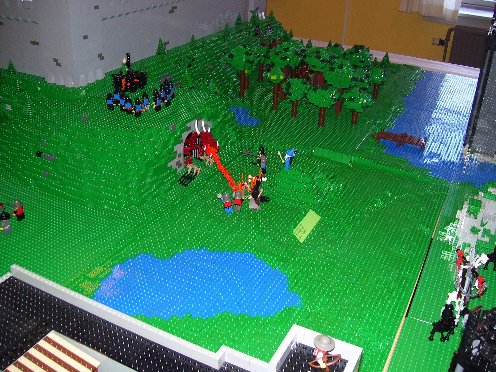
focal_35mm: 36
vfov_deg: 39.7
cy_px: 186
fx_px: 516
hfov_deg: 51.4
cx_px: 248
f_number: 2.7
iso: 80
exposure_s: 1/60
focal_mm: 6
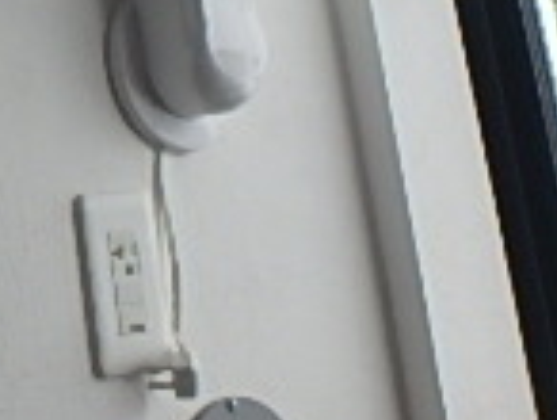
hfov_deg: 19.4
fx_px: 1483
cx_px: -198
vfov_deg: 14.5
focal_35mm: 92
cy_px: -294
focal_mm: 3.7
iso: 200
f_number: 3.5
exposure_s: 1/40
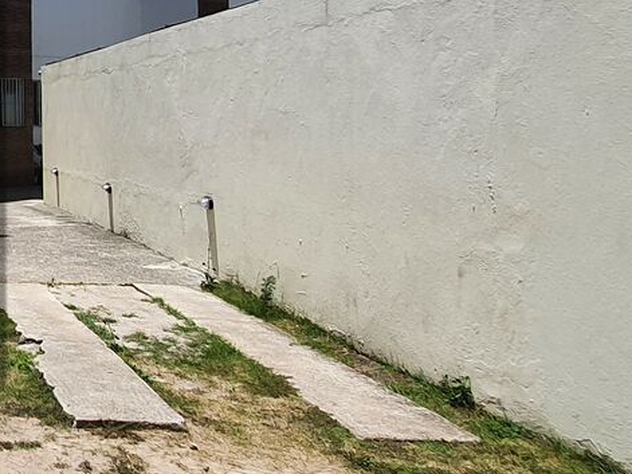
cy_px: 97
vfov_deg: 27.0
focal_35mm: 53
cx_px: -284
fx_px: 967
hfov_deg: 27.1
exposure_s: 1/1460
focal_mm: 1.8
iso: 50
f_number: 2.2
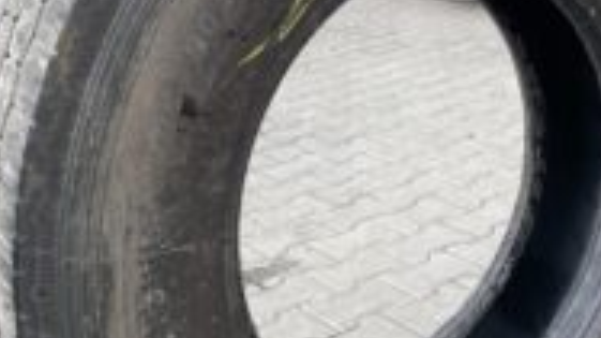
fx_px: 1035
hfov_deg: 32.3
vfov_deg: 18.5
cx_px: 337
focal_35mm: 65
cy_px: 137
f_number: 1.8
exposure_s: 1/287
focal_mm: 4.25
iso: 32
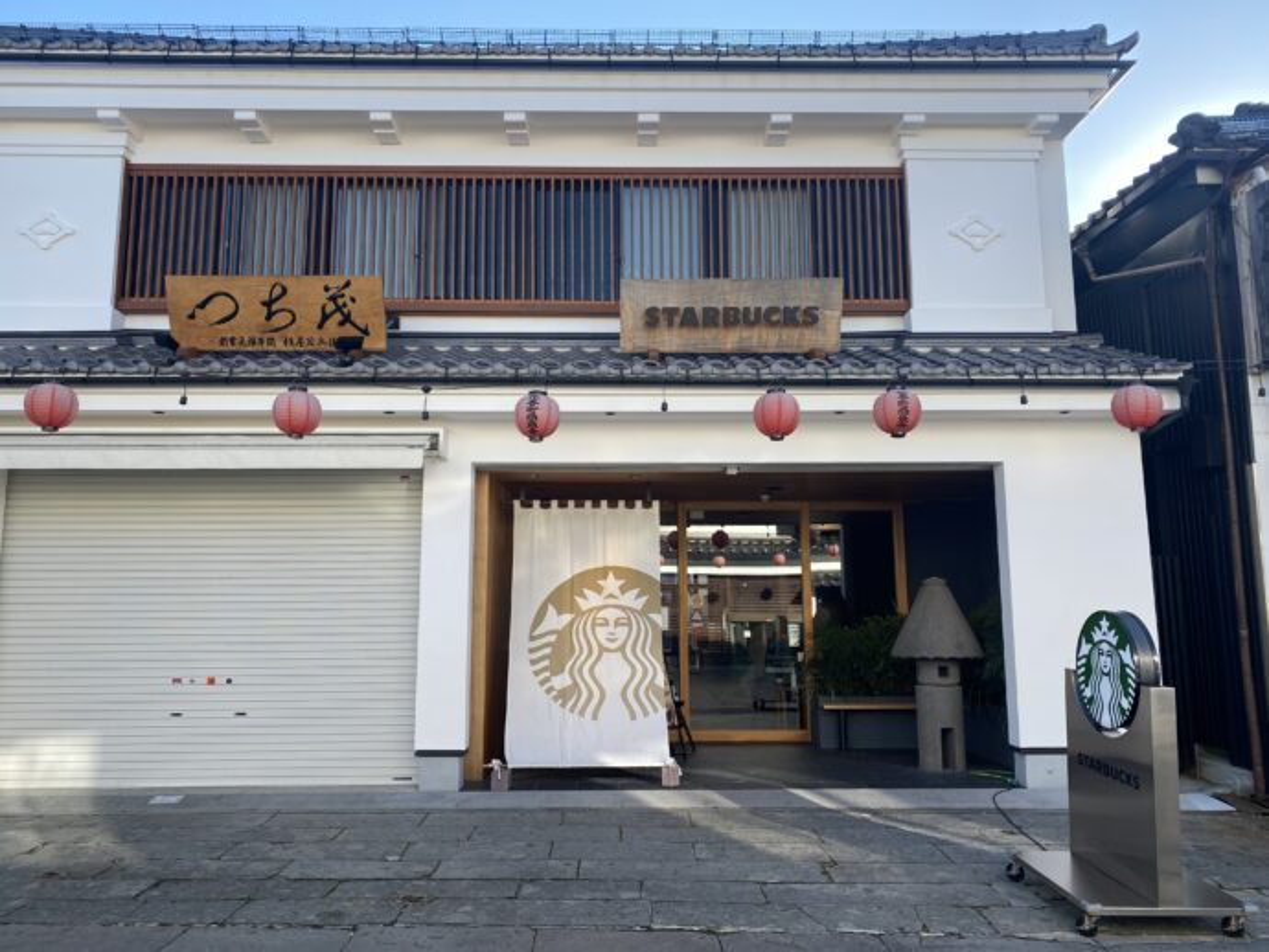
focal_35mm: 26
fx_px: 953
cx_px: 634
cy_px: 476
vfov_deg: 53.1
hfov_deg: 67.3
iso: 32
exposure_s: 1/827
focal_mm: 4.25
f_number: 1.8
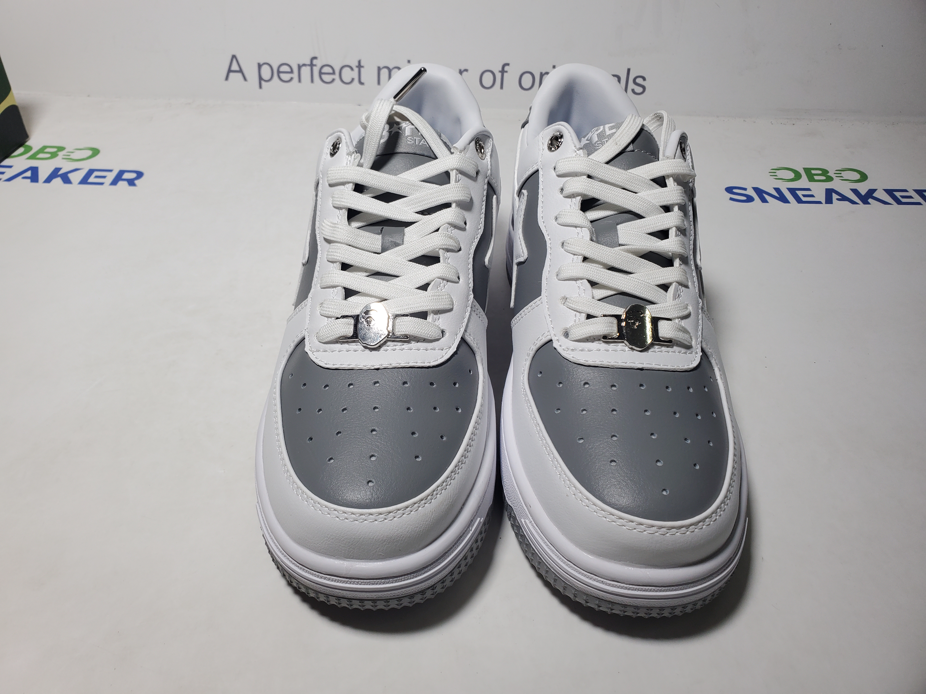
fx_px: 696
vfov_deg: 53.1
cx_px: 463
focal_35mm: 26
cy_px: 347
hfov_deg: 67.3
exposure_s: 1/263
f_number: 2.4
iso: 50
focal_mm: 4.3
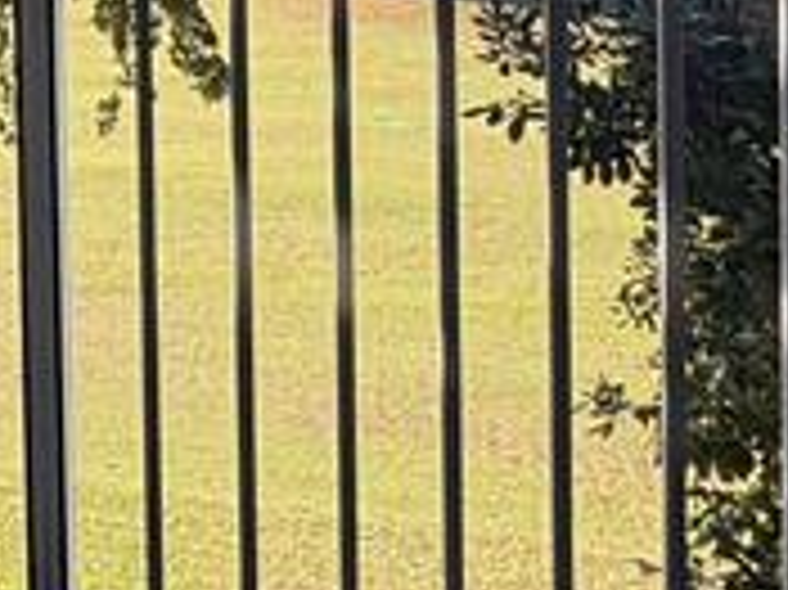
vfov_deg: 20.8
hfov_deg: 25.0
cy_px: -180
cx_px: -311
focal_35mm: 64
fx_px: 1456
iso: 40
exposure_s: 1/129
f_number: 2.2
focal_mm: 2.22
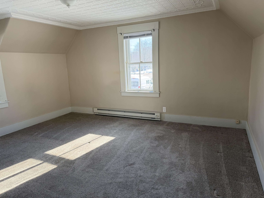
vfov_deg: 56.8
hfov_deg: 71.6
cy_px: 99
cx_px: 132
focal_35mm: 24
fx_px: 183
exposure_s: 1/176
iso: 80
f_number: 1.78
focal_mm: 6.76
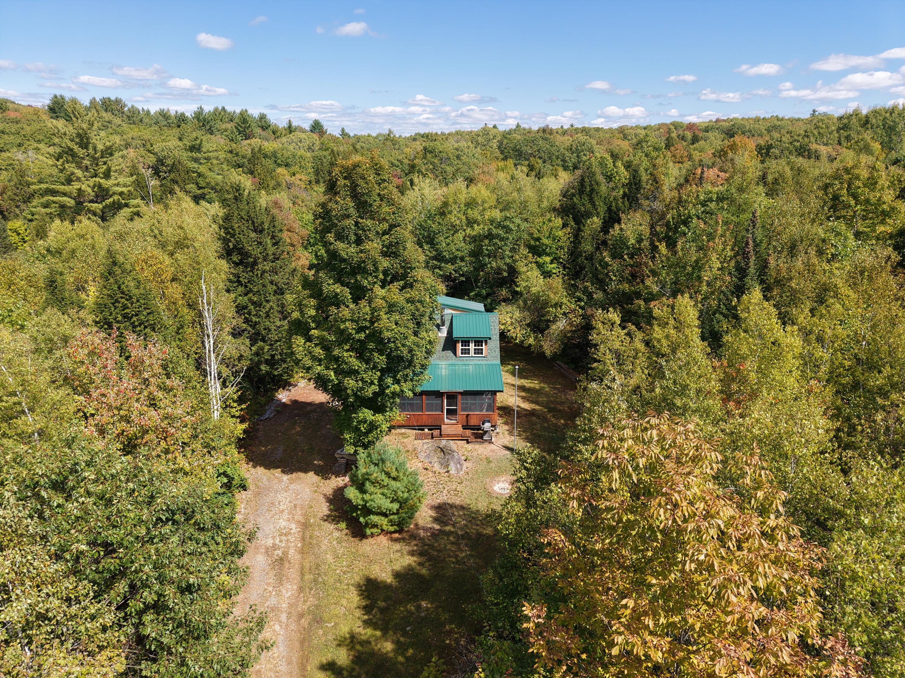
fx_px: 627
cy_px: 339
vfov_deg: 56.8
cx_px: 452
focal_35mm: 24
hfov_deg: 71.6
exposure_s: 1/3000
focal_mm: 8.67
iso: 150
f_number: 1.8
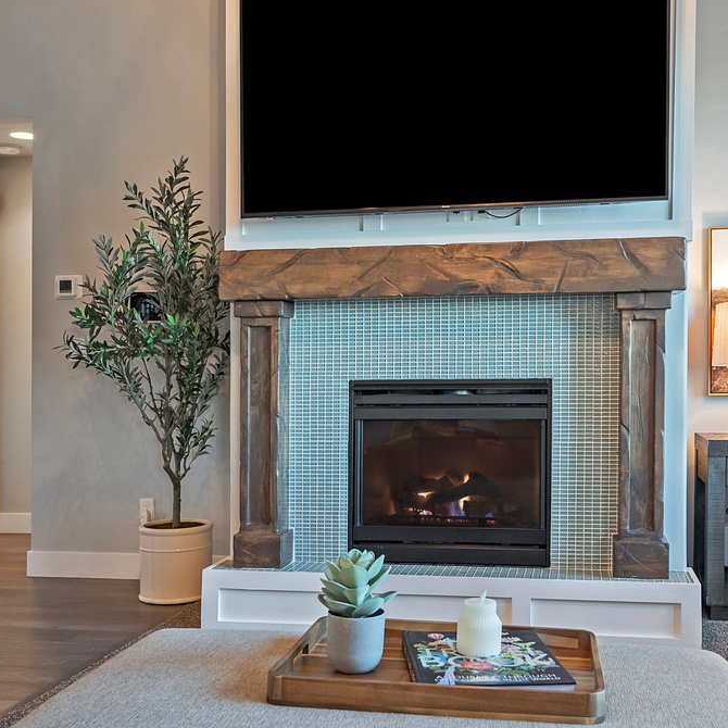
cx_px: 425
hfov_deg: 42.7
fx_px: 928
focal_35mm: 39
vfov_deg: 42.8
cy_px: 369
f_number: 7.1
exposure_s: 1/15
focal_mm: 30
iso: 640
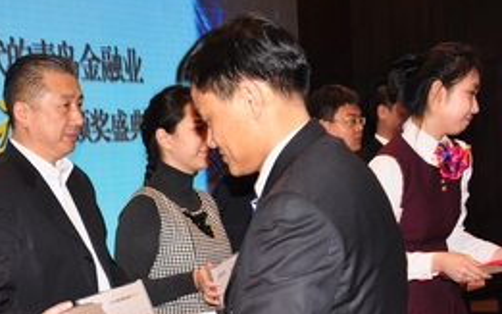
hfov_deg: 24.9
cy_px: 297
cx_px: 123
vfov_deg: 15.7
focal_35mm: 82
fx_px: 1122
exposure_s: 1/60
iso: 200
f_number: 4
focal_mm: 28
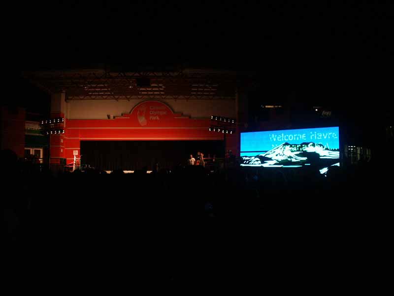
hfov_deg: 61.7
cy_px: 148
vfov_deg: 48.2
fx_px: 330
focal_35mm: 29
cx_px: 197
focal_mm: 7.65
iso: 200
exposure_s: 1/60
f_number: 2.8
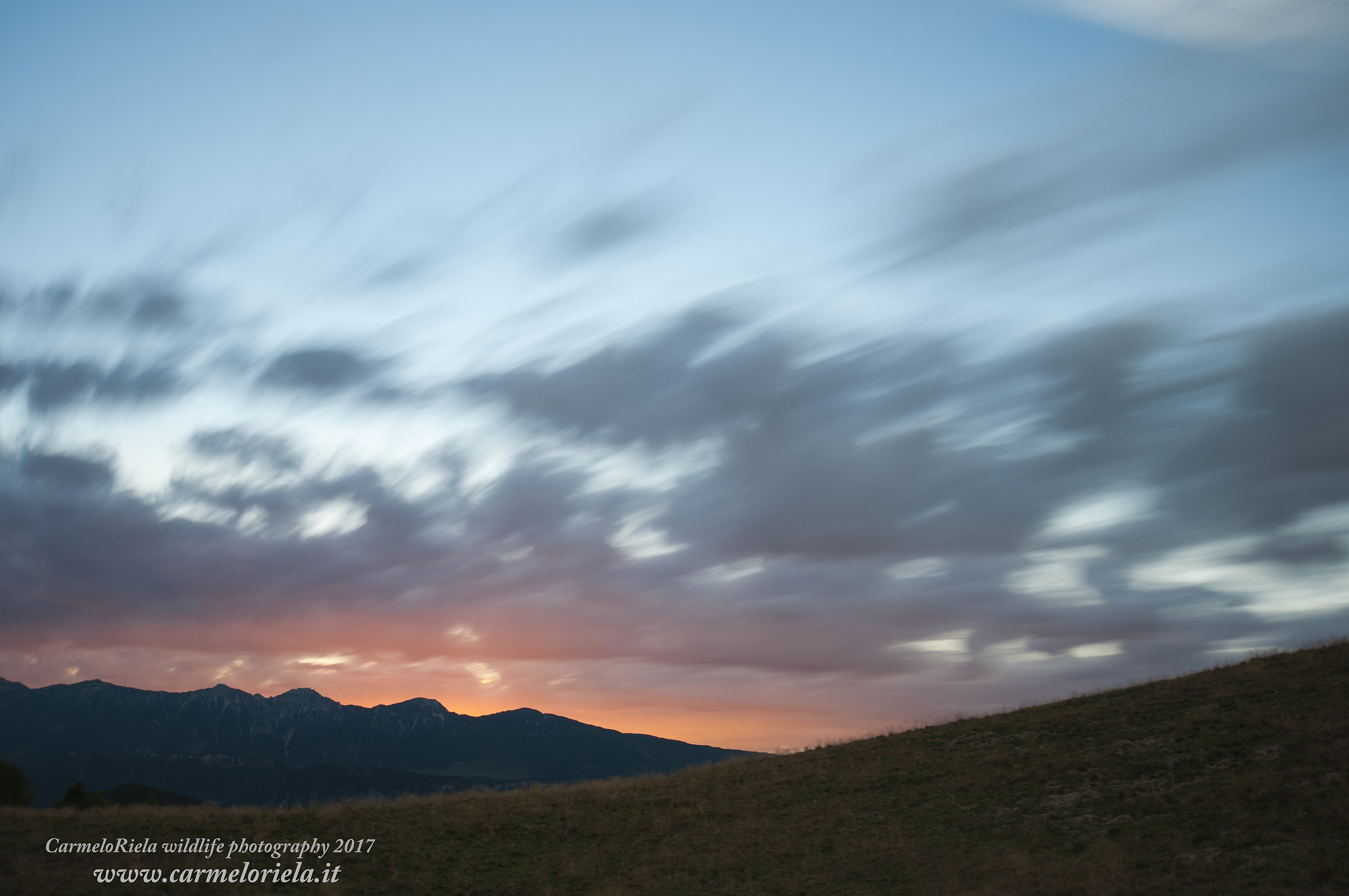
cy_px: 448
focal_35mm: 36
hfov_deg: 53.2
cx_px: 674
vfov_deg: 36.8
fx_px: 1347
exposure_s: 120
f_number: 10
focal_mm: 24
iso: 100
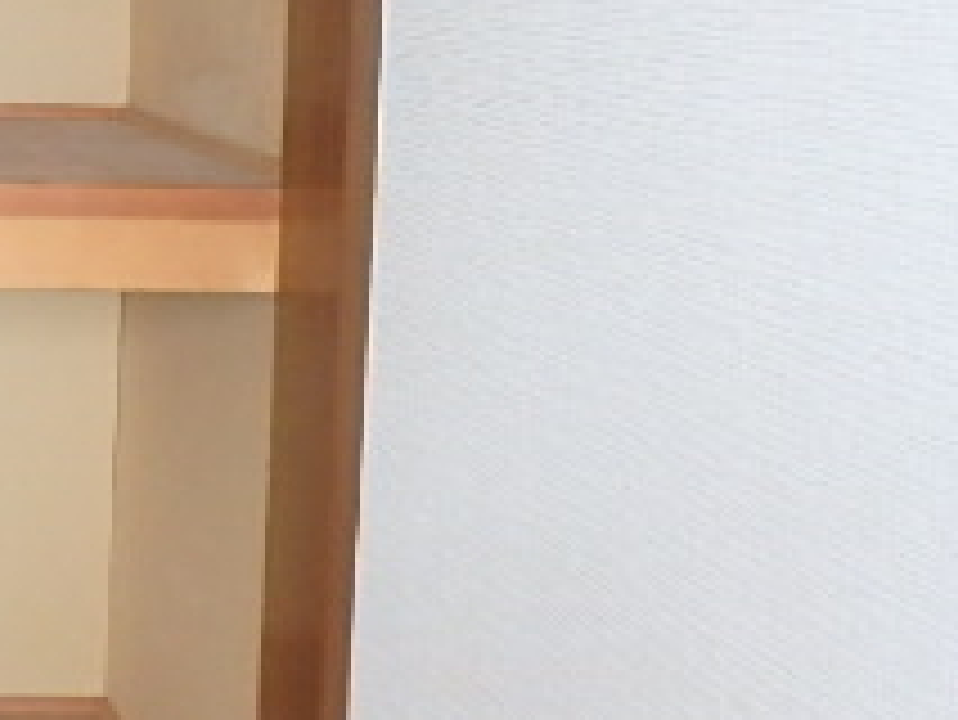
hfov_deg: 24.2
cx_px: -468
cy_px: 22
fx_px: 1745
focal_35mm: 63
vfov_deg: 22.5
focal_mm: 3.7
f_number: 3.5
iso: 400
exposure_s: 1/30
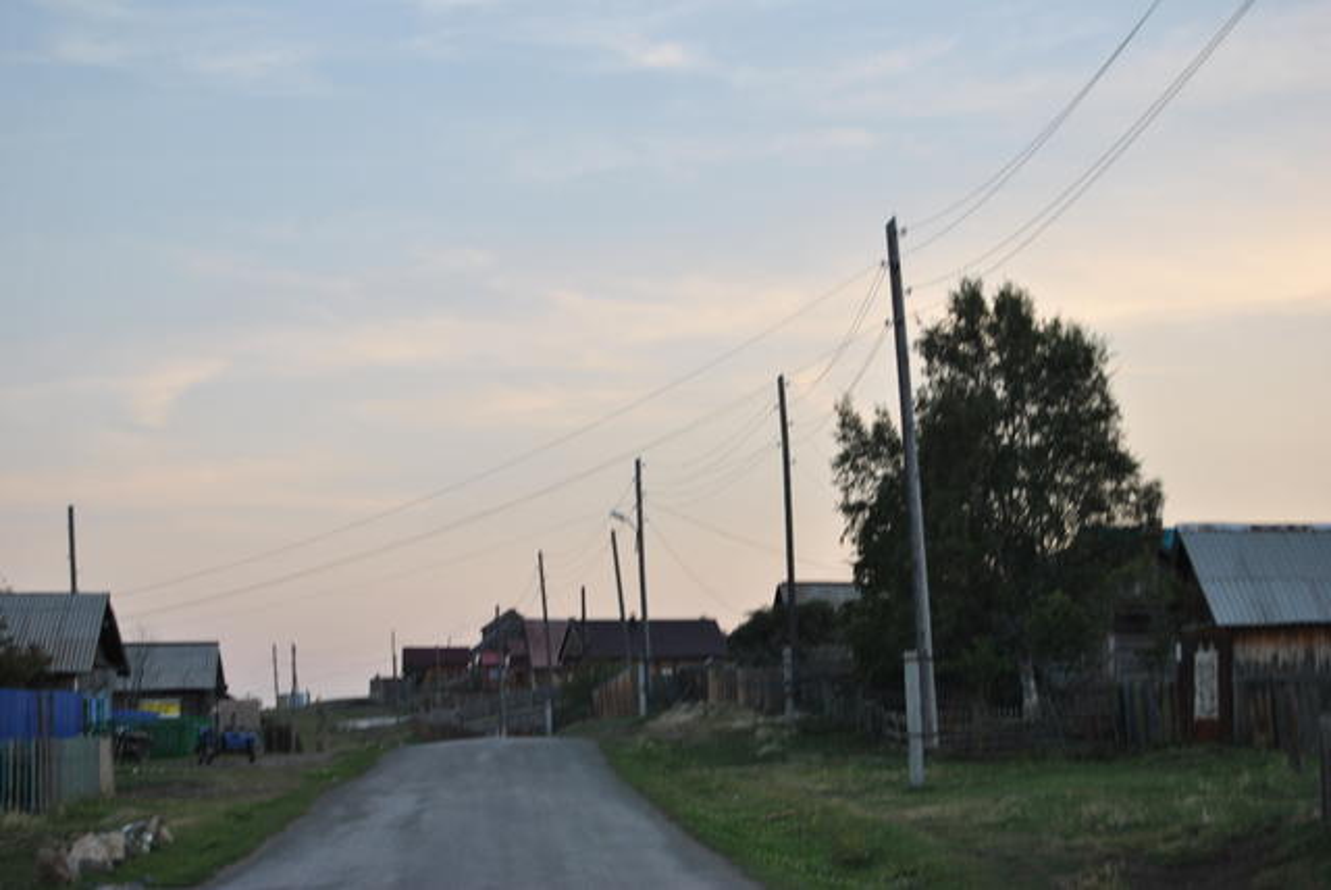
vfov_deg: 16.6
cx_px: 666
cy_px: 445
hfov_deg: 24.6
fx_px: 3053
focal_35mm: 82
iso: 200
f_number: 5.6
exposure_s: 1/125
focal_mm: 55
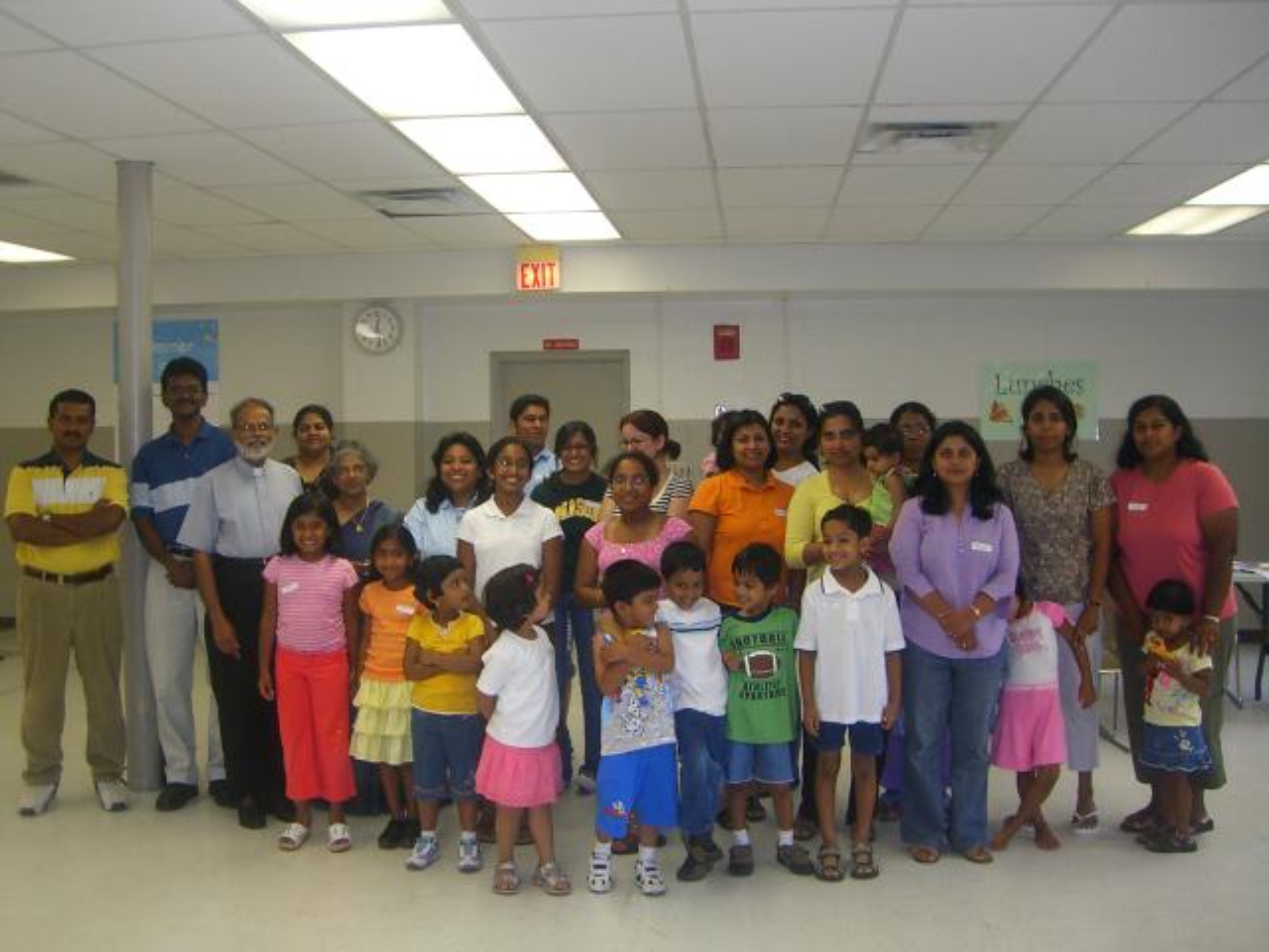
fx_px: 1393
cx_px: 634
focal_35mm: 38
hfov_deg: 49.0
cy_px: 476
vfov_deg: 37.7
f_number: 2.7
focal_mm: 6.2
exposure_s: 1/60
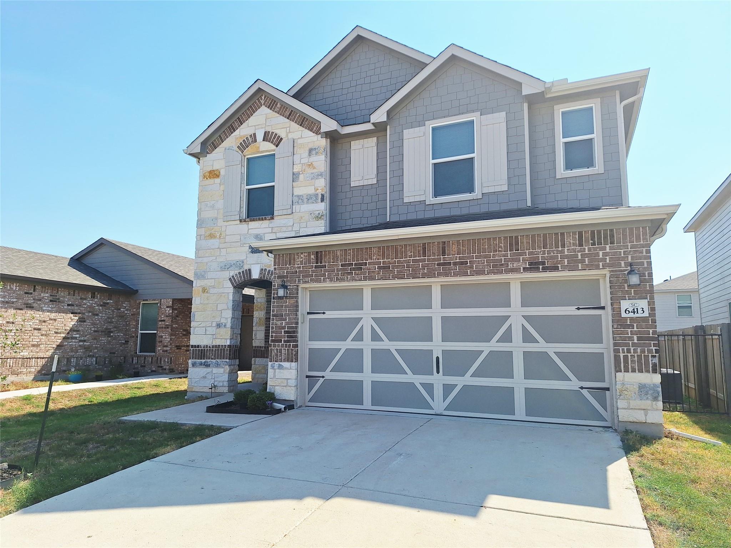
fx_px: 486
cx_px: 366
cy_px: 274
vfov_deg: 58.9
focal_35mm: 23
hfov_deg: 73.9
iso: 40
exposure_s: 1/3401
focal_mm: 5.54
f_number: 1.8
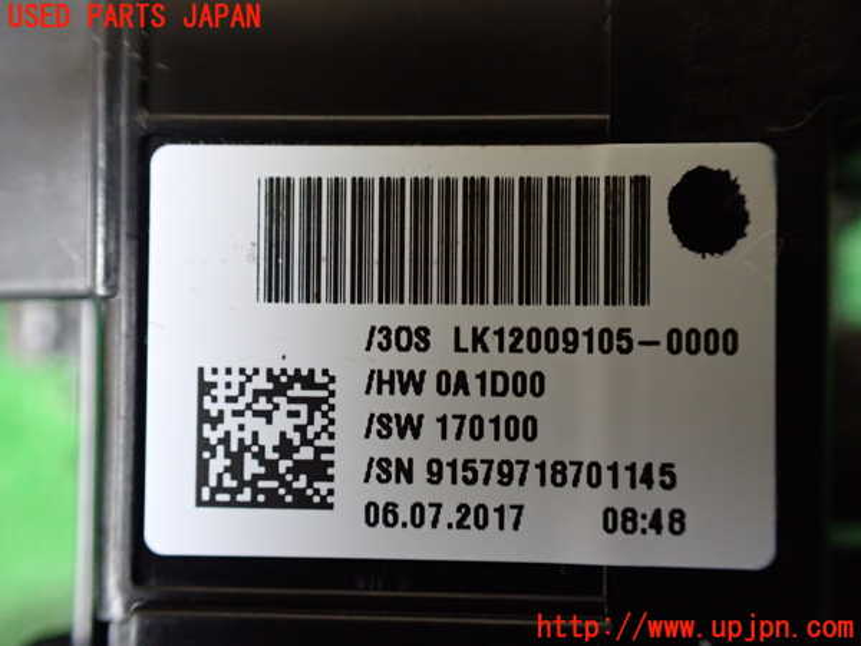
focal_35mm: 30
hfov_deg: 60.0
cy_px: 323
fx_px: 746
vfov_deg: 46.8
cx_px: 430
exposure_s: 1/100
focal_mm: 5.4
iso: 800
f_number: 2.3
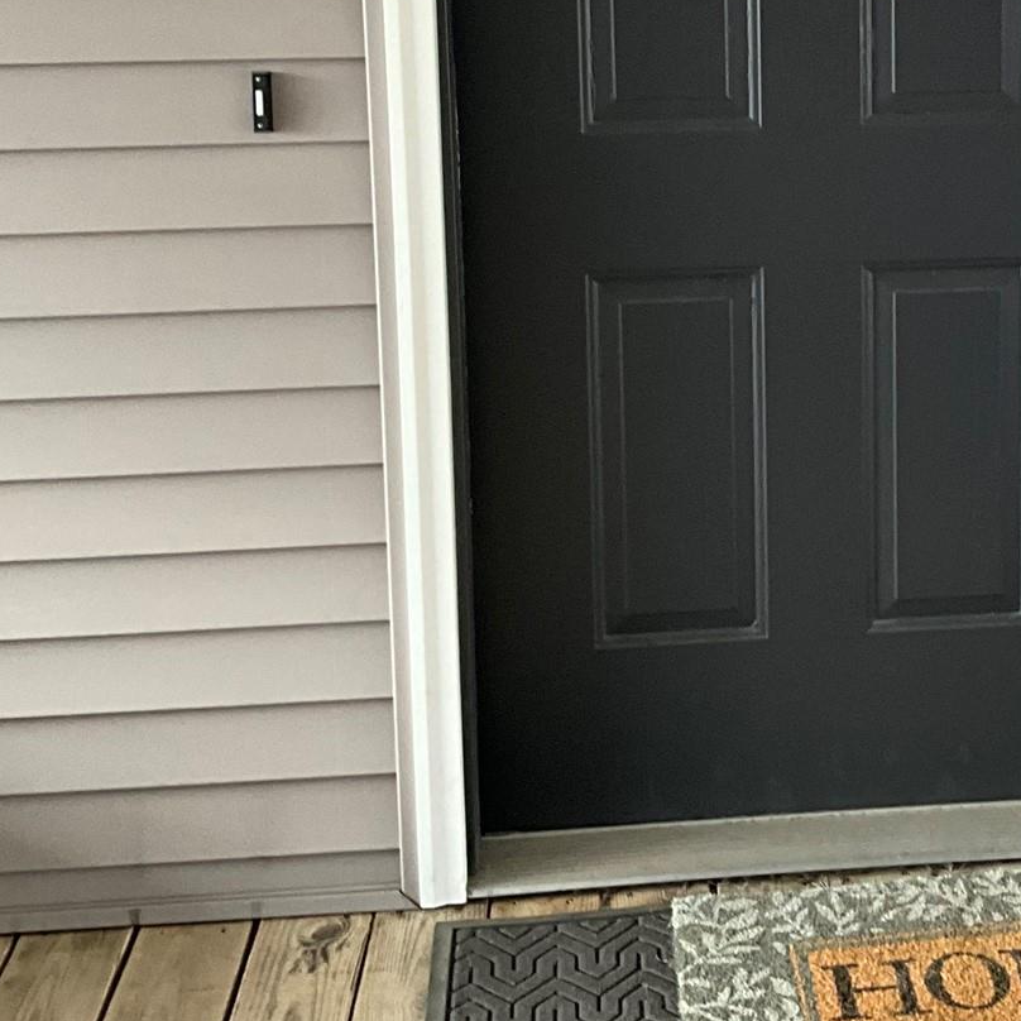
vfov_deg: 25.7
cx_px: 890
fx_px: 2169
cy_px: 124
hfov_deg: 25.8
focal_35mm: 65
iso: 64
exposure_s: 1/77
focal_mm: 3
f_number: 1.8
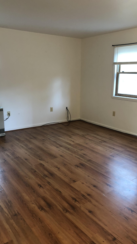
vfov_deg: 62.6
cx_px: 76
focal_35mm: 31
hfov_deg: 37.7
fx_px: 200
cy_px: 123
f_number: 1.8
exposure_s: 1/15
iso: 50
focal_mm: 3.99
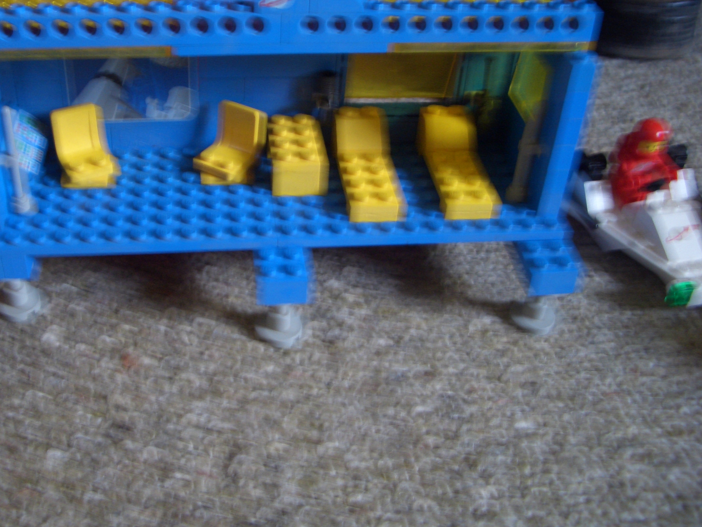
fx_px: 852
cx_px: 282
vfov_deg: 34.3
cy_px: 247
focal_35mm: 42
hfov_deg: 44.6
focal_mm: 5.8
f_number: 2.6
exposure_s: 1/8
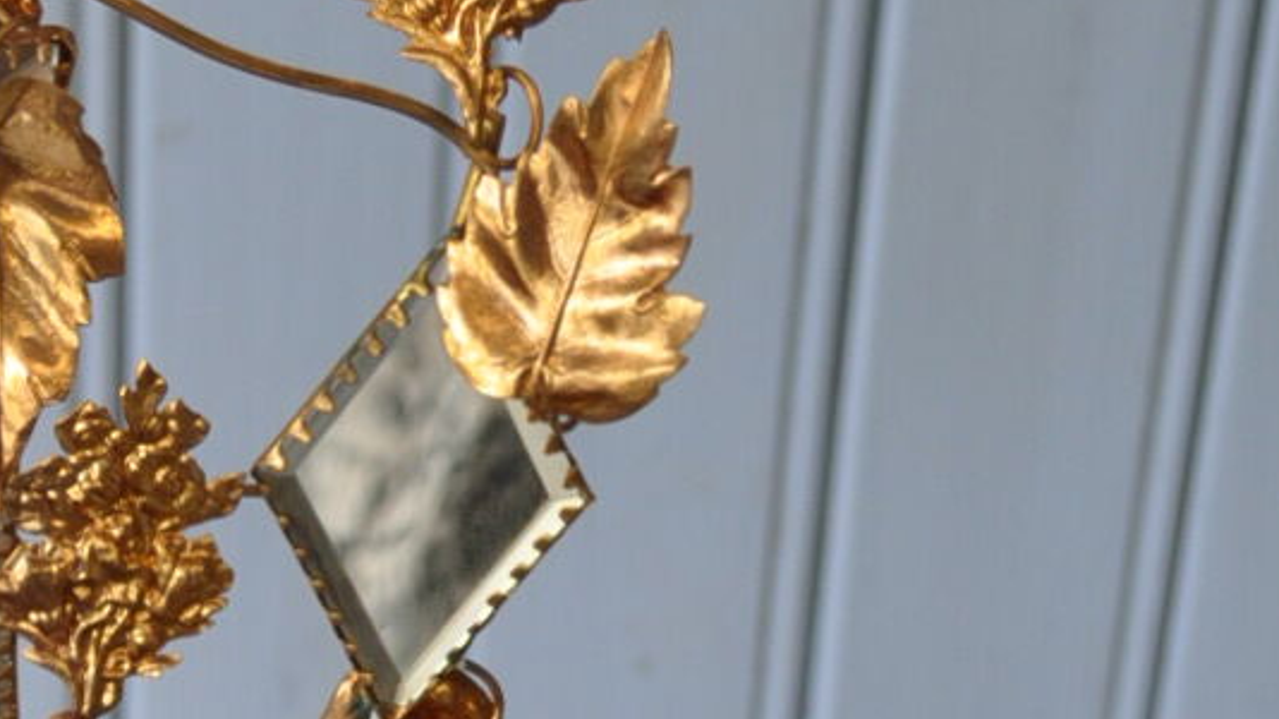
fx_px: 4272
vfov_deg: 9.3
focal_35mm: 126
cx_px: -237
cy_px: 1086
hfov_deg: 16.4
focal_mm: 20
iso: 400
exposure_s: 1/125
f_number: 3.8
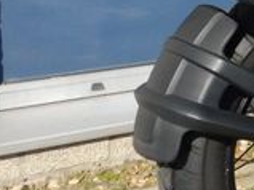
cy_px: -59
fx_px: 887
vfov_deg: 11.9
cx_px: 454
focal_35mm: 121
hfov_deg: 14.4
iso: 125
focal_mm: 5.3
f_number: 3.2
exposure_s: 1/800
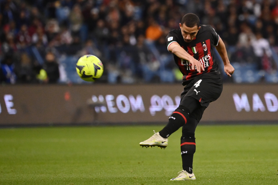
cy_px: 93
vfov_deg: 4.3
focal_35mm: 323
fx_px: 2494
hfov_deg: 6.4
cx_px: 140
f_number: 4
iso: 5000
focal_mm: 320
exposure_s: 1/1600
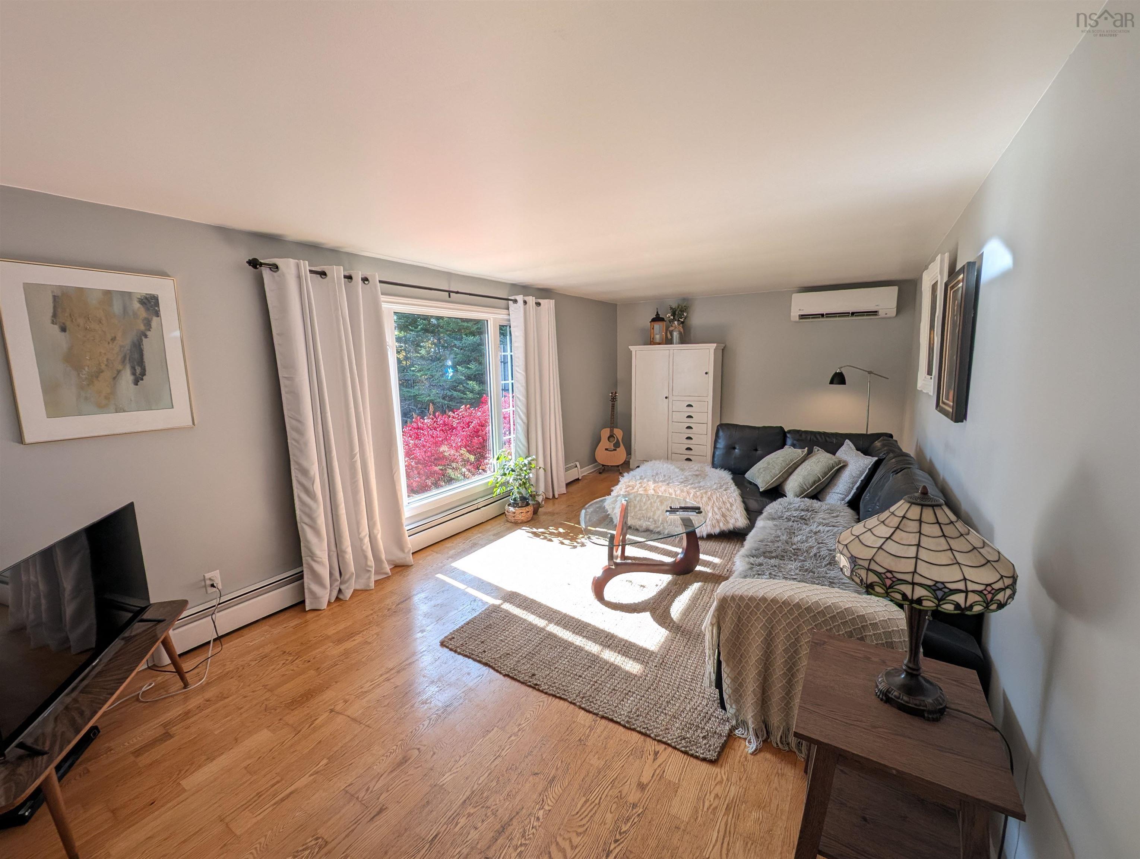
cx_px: 570
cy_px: 430
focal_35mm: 13
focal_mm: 1.95
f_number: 2.2
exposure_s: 1/137
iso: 48
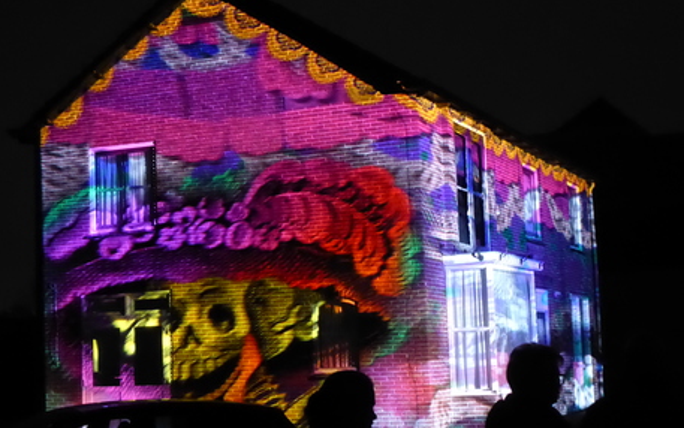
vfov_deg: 20.3
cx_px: 341
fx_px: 1193
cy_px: 249
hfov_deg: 32.0
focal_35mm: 64
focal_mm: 10.3
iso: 2000
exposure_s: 1/8
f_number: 4.2
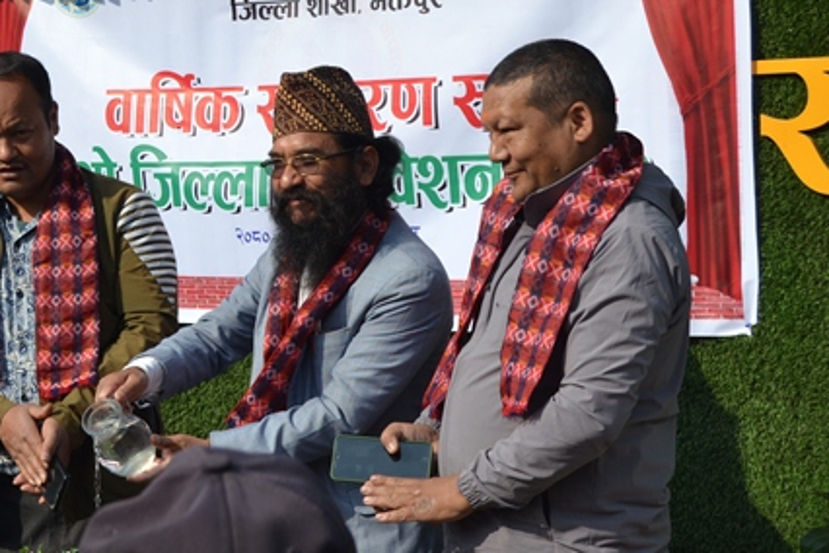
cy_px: 209
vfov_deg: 12.8
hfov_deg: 18.7
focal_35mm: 107
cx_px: 54
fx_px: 2464
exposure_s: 1/250
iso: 100
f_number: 7.1
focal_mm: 38
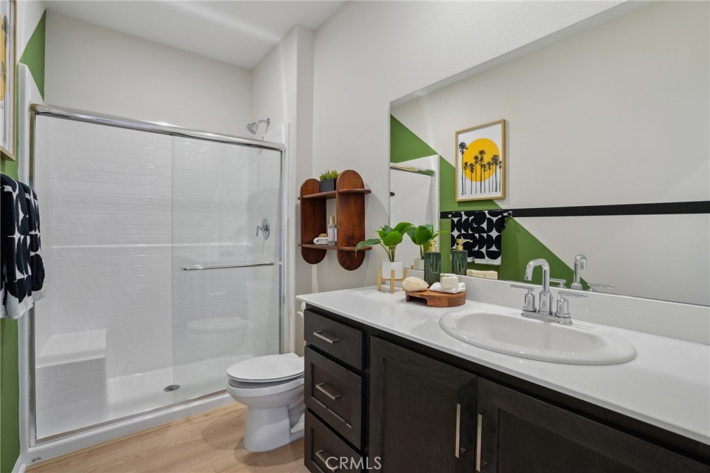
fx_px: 315
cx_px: 355
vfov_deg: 73.7
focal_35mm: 16
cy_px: 236
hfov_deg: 96.8
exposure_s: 1/10
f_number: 7.1
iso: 400
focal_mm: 16
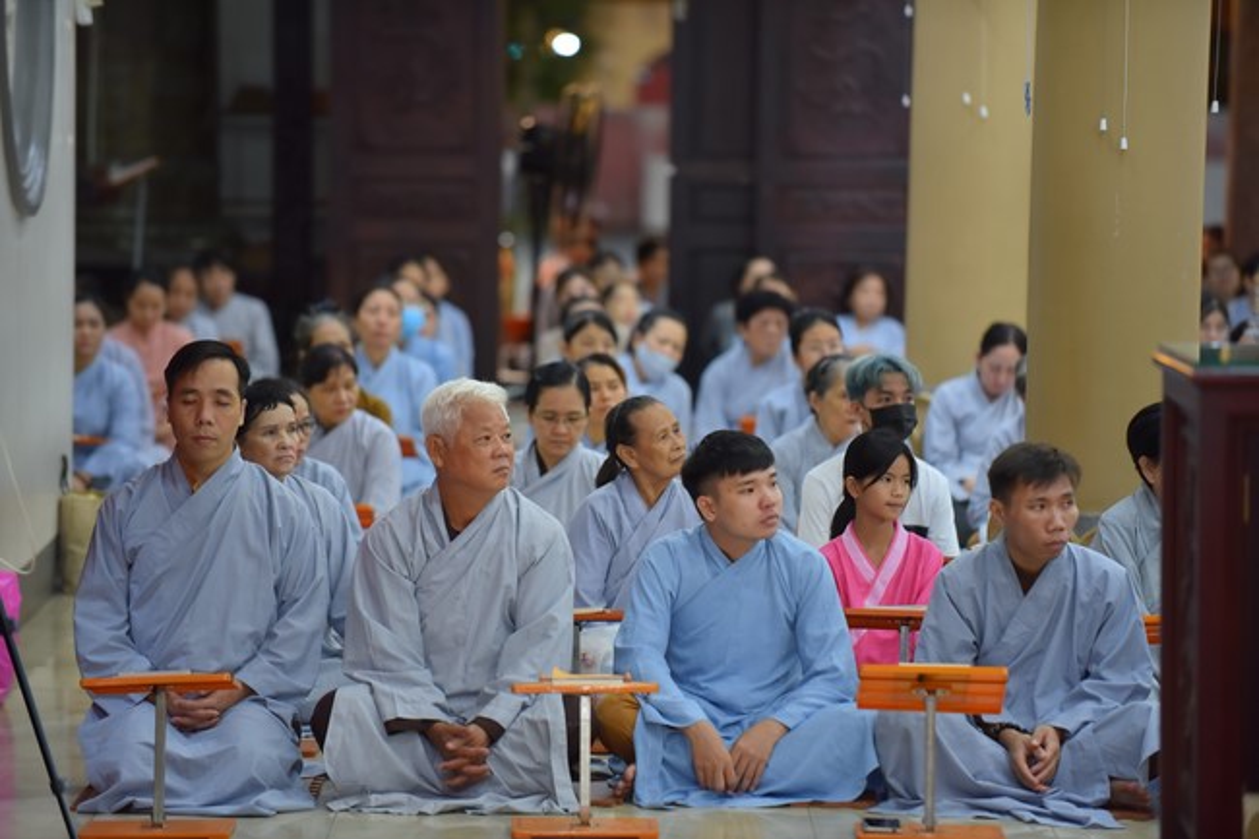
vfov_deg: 8.1
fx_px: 5943
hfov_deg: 12.1
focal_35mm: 170
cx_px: 630
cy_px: 420
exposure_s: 1/60
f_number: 2.8
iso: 640
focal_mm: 170
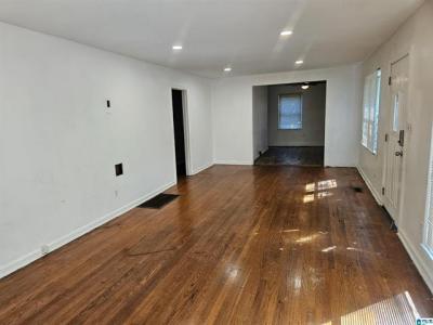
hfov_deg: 73.9
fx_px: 288
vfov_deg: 58.9
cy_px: 162
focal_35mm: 23
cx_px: 216
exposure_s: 1/120
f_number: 1.8
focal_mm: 5.4
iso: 160
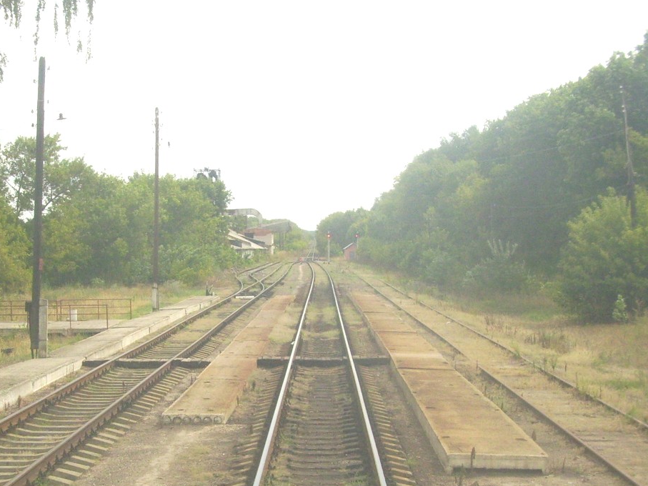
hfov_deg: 32.2
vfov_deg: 24.2
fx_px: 1123
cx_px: 316
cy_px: 351
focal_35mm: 60
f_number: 5.6
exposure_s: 1/320
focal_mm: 5.7
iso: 160
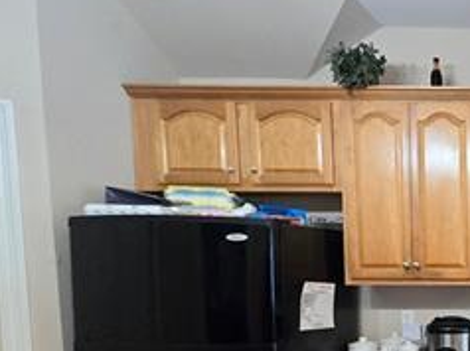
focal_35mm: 35
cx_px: 592
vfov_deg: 38.7
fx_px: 475
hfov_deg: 36.8
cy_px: 292
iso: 400
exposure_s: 1/60
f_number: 2.2
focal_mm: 2.2
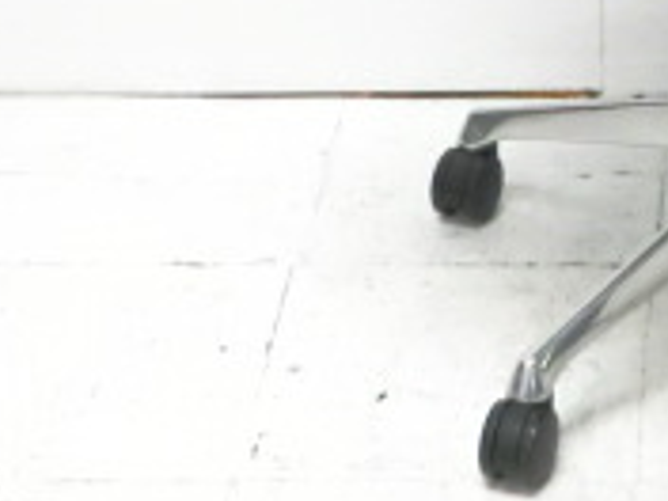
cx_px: 789
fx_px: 3165
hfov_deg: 11.8
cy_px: -330
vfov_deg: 8.8
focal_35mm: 164
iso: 800
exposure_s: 1/40
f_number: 4.3
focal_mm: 8.2
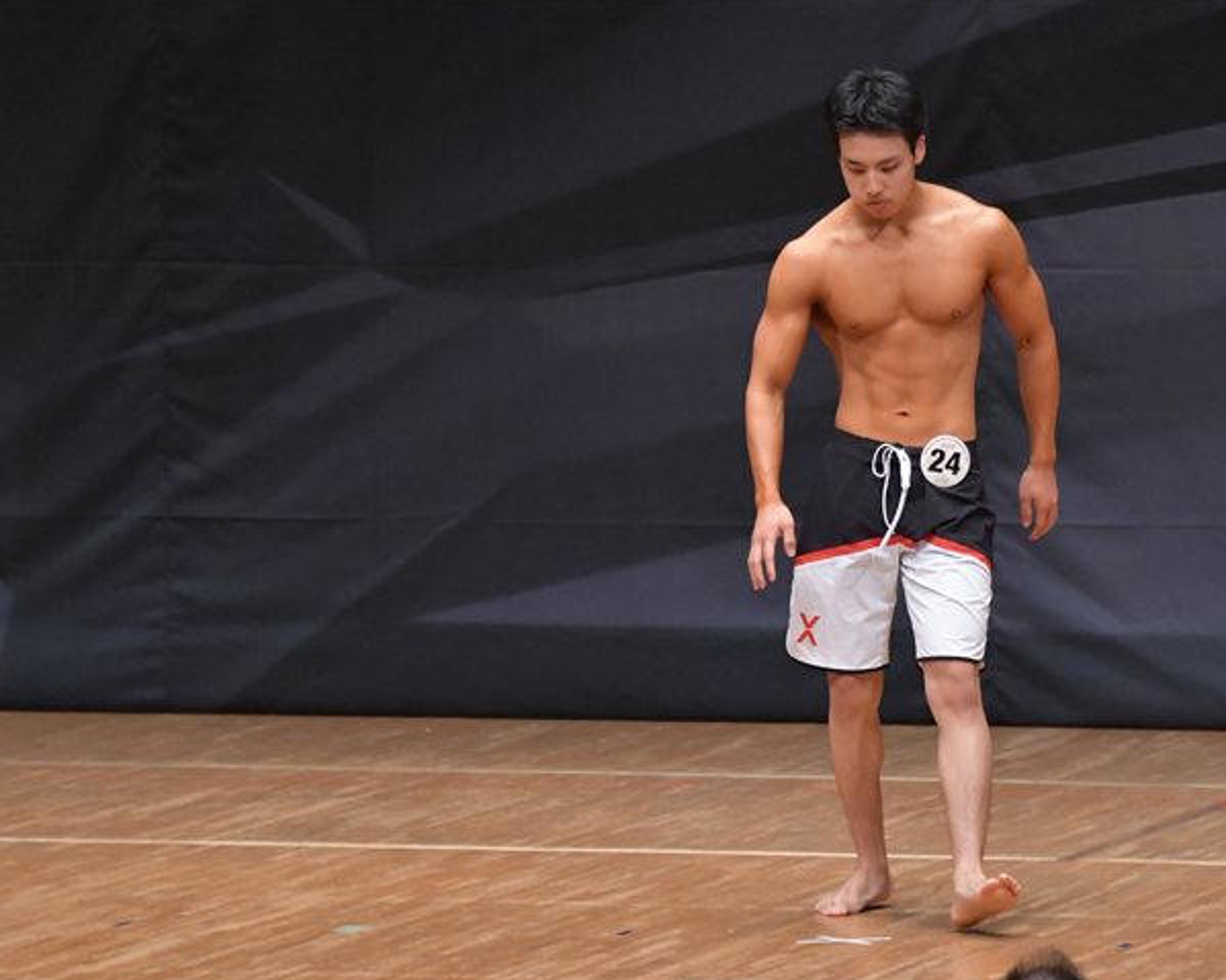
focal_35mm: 346
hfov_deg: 5.6
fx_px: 12553
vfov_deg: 4.5
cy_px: 522
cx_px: 744
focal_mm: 190
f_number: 5.6
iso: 6400
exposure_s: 1/400
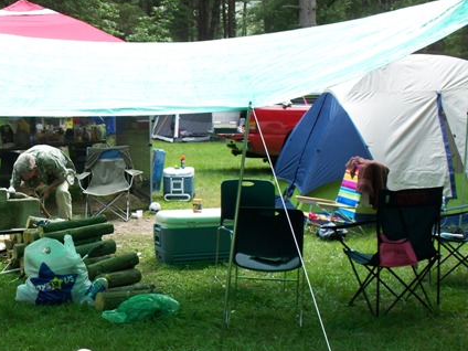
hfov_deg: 27.9
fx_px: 919
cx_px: 79
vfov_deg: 21.6
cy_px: 164
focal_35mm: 68
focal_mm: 7.54
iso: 64
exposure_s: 1/125
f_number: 2.8
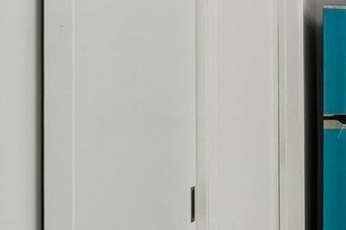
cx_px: 738
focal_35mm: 74
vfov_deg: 18.4
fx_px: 711
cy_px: 107
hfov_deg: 17.2
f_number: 8
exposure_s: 1/60
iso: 400
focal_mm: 14
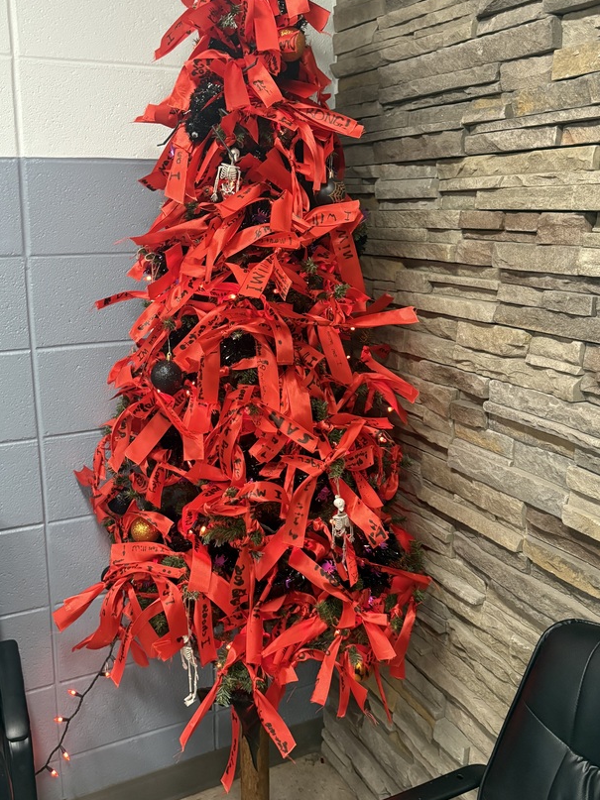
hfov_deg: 42.9
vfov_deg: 55.2
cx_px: 268
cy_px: 356
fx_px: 763
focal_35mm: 33
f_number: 1.6
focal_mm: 5.96
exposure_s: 1/60
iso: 400
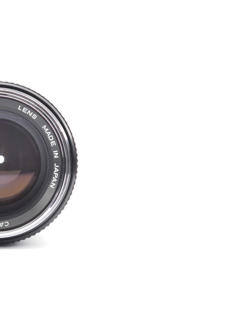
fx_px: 1020
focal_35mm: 105
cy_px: 169
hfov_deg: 14.0
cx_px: 43
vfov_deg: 18.7
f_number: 9
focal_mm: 48
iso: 100
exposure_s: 1/60
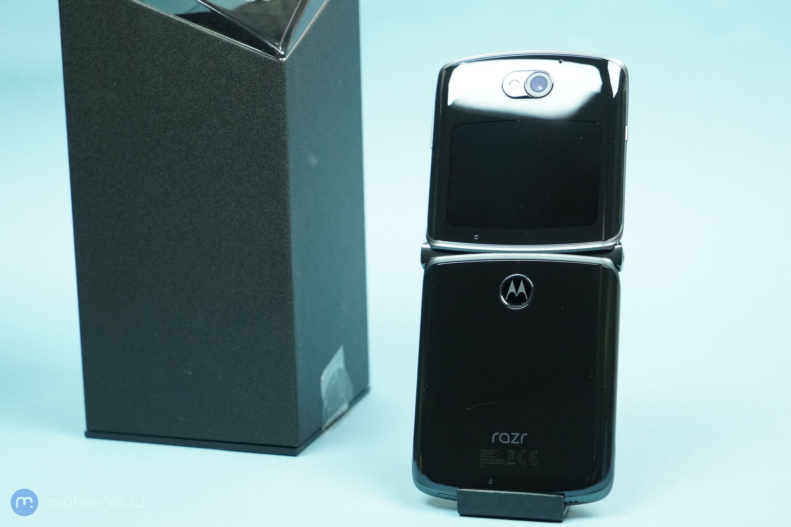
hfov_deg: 28.8
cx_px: 396
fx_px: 1538
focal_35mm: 70
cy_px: 264
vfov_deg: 19.5
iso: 8000
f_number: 7.1
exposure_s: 1/320
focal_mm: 70
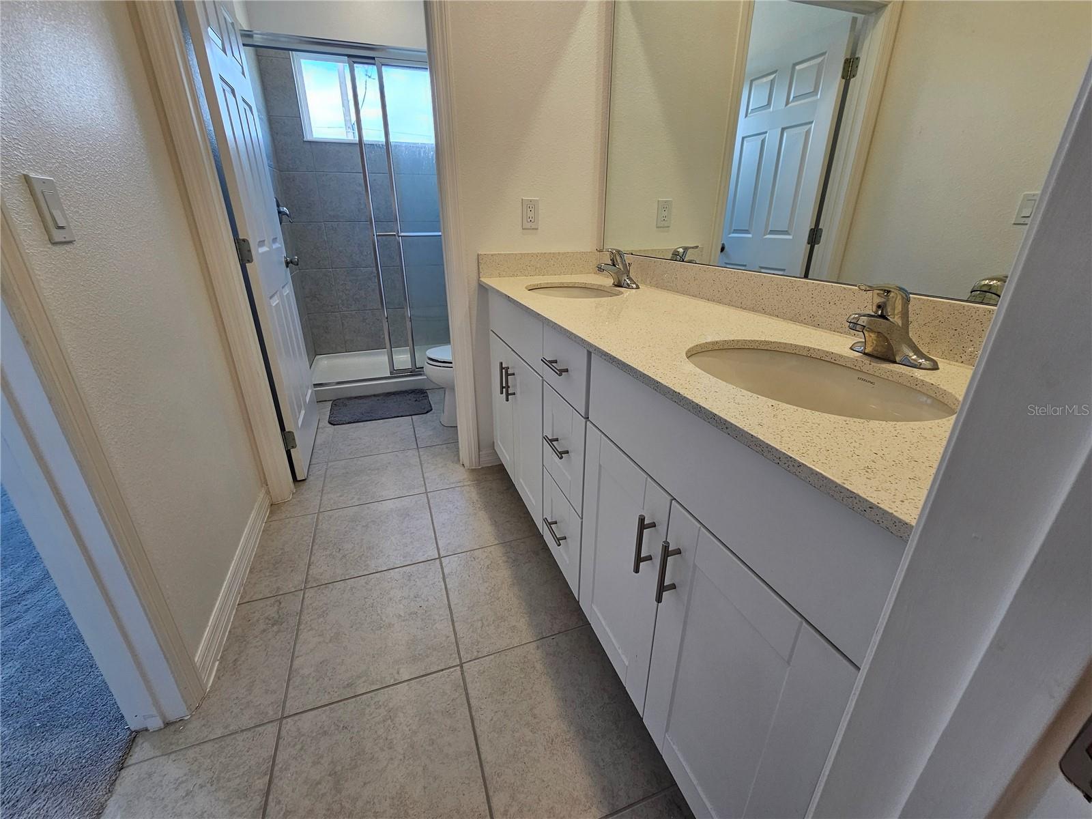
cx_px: 546
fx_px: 410
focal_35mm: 13
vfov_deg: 89.9
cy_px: 410
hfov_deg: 106.2
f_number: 2.2
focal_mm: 2.2
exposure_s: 1/120
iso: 100
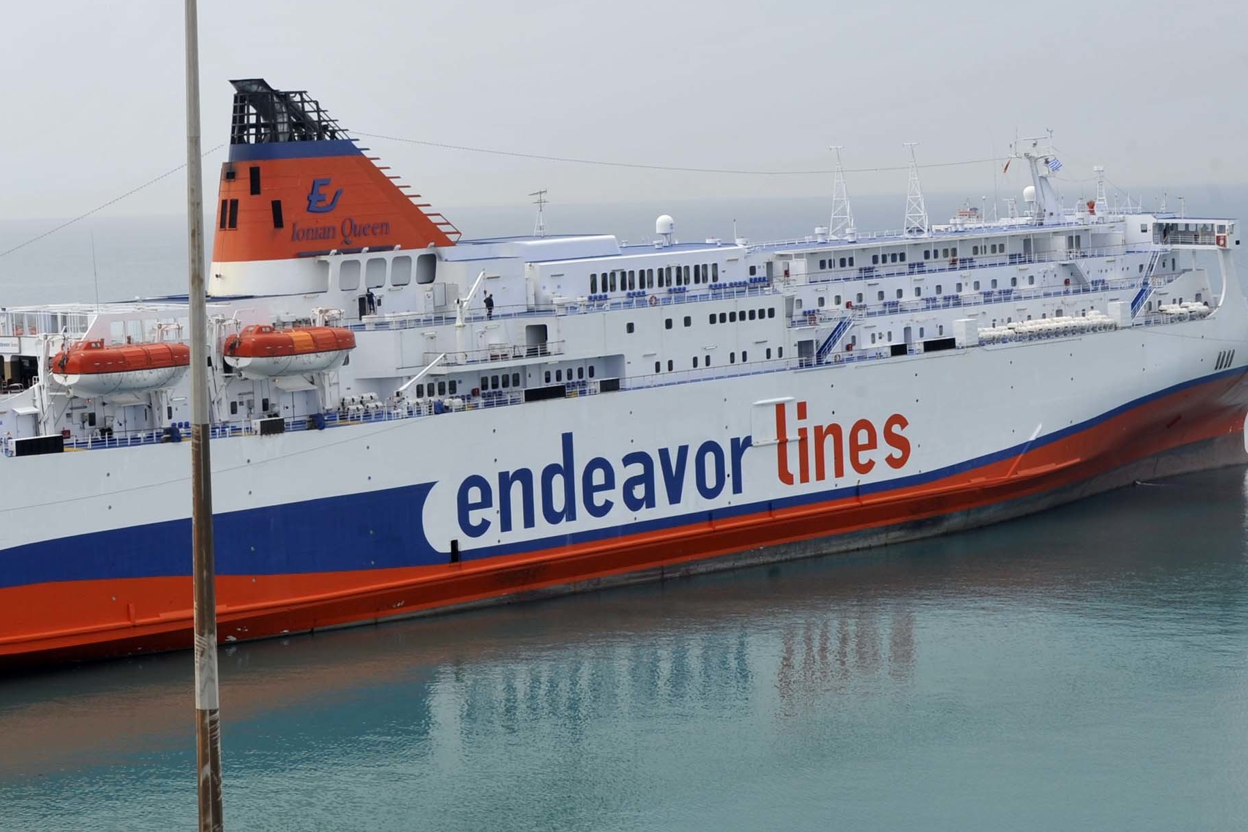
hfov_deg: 21.5
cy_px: 307
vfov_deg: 14.7
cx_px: 180
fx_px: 3224
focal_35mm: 93
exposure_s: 1/200
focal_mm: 48
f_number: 10
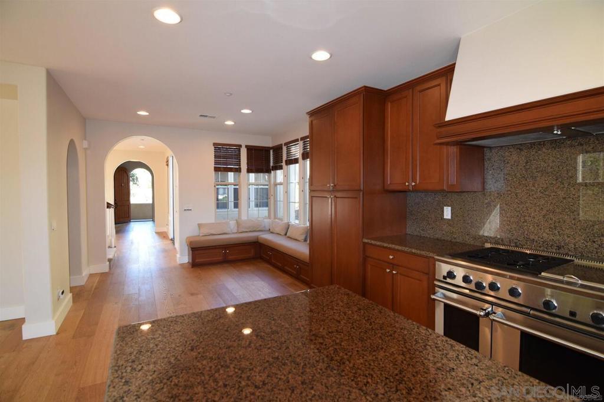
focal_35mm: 16
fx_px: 277
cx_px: 302
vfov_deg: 72.0
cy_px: 201
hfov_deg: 95.0
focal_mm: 11
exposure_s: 1/100
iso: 800
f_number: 5
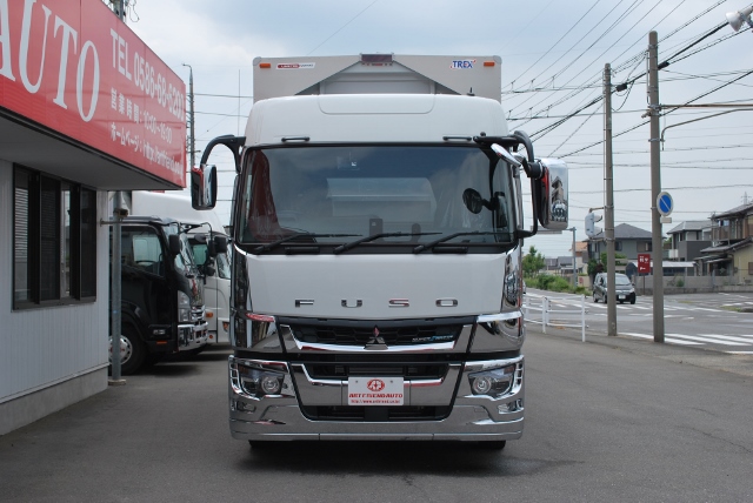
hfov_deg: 41.1
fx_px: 1005
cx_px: 376
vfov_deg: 28.1
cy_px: 252
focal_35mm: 48
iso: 100
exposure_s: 1/200
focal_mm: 32
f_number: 7.1
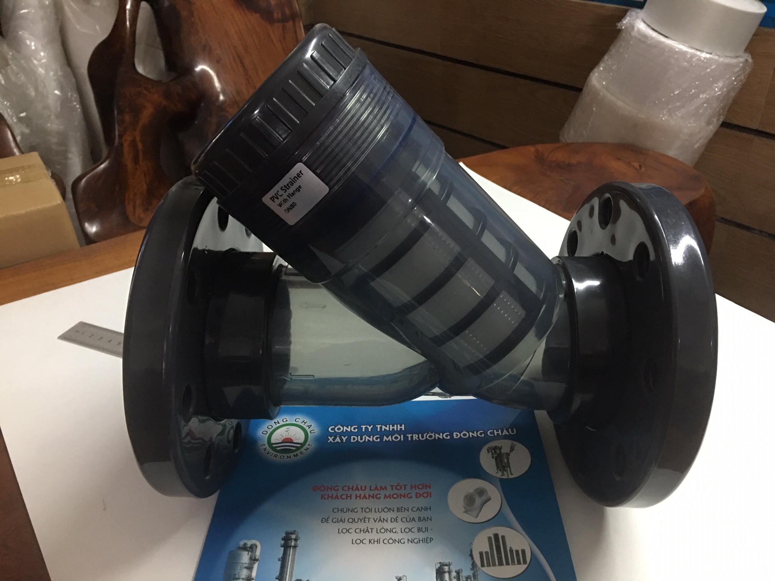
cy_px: 290
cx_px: 388
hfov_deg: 61.7
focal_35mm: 29
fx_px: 649
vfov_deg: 48.2
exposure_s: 1/8
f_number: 2.2
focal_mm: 4.15
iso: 100
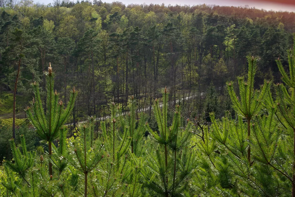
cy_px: 98
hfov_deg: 29.8
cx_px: 148
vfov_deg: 20.2
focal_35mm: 68
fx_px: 554
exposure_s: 1/125
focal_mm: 45
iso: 100
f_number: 7.1
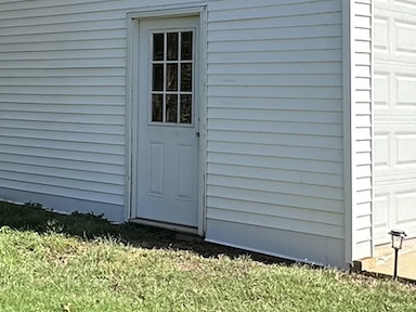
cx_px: 94
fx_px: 841
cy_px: 29
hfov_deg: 27.3
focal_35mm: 70
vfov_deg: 20.6
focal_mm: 2.22
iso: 40
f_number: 2.2
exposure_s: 1/1159
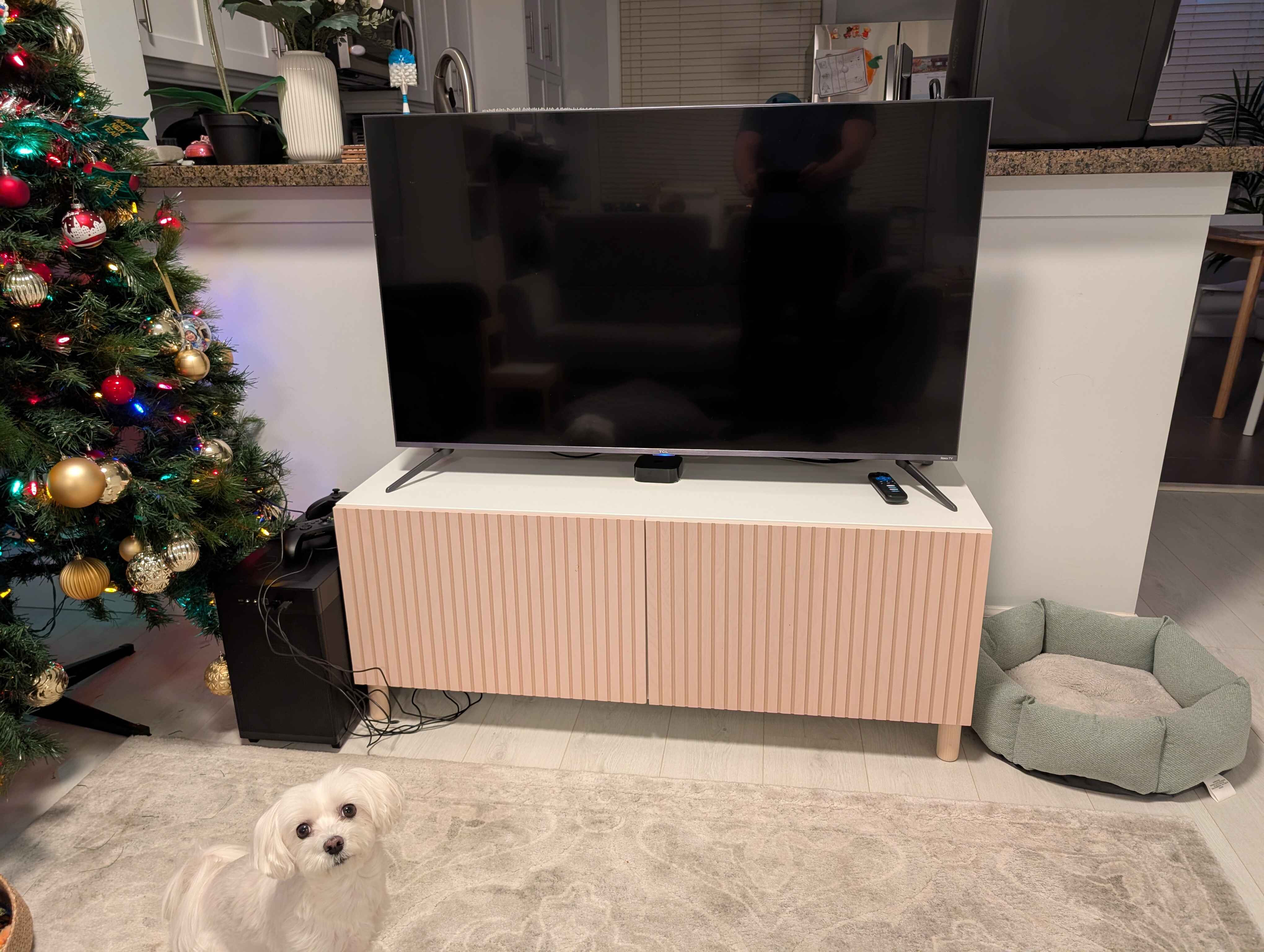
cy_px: 476
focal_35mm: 24
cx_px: 632
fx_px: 878
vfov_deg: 56.9
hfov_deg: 71.5
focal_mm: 6.9
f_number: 1.68
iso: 256
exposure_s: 1/24
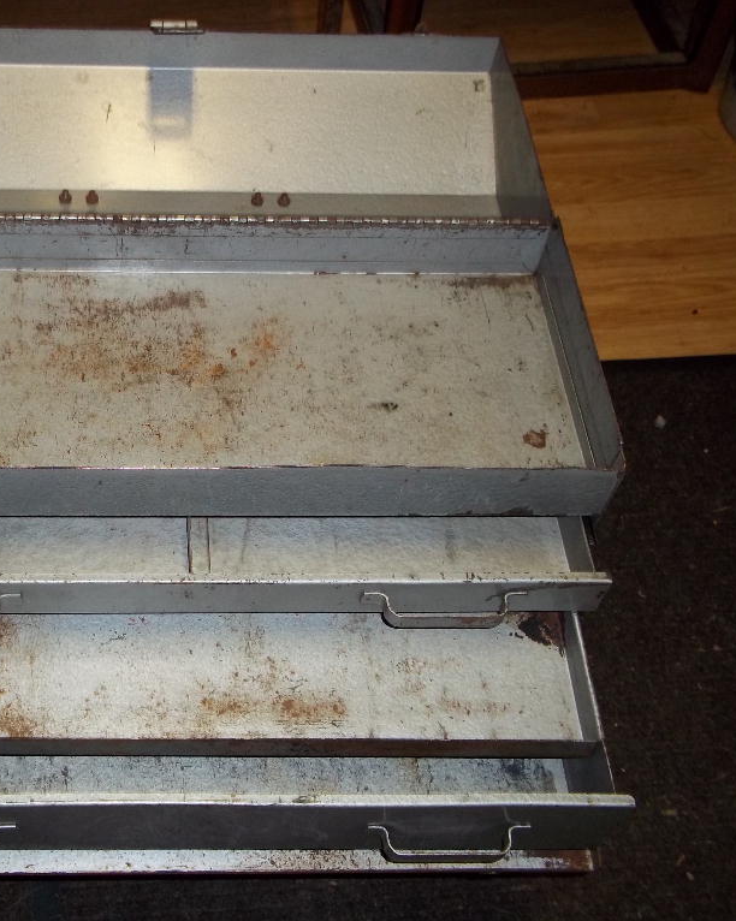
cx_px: 136
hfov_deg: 31.2
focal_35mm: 47
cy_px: 460
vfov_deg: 39.6
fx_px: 1281
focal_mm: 6.5
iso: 160
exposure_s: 1/30
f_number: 3.1
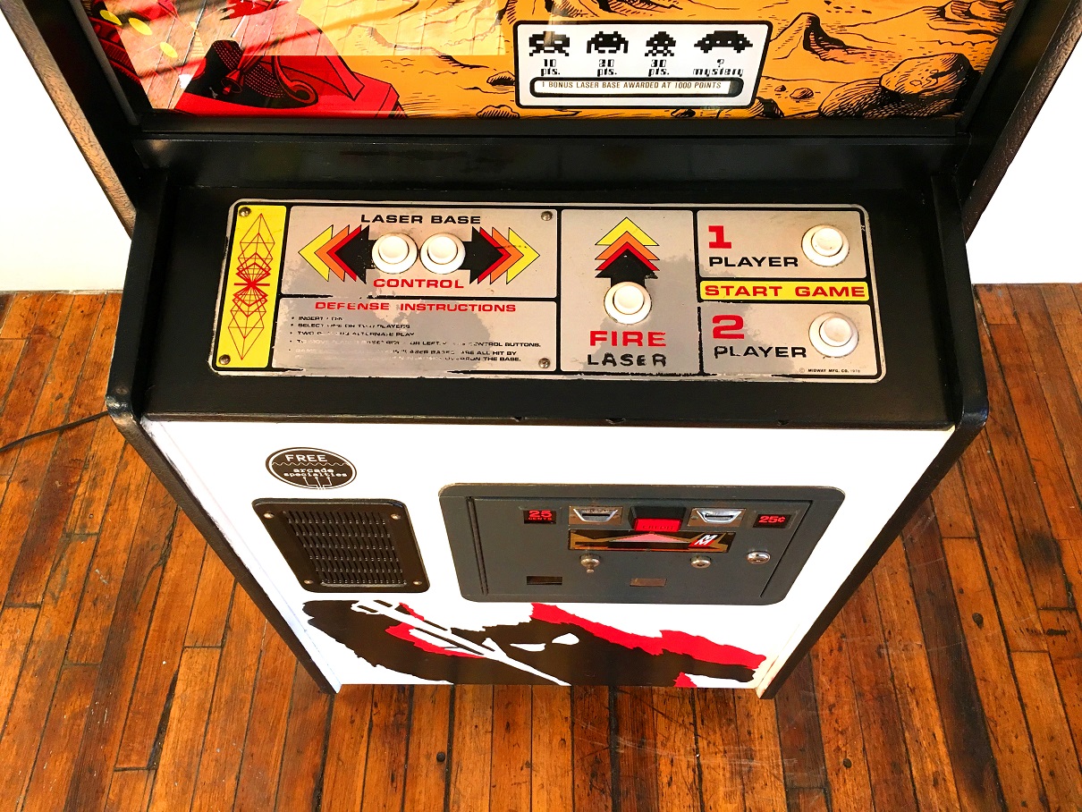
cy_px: 406
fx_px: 907
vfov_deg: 48.2
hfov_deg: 61.6
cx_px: 541
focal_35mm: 29
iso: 40
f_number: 2.2
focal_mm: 4.15
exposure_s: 1/30
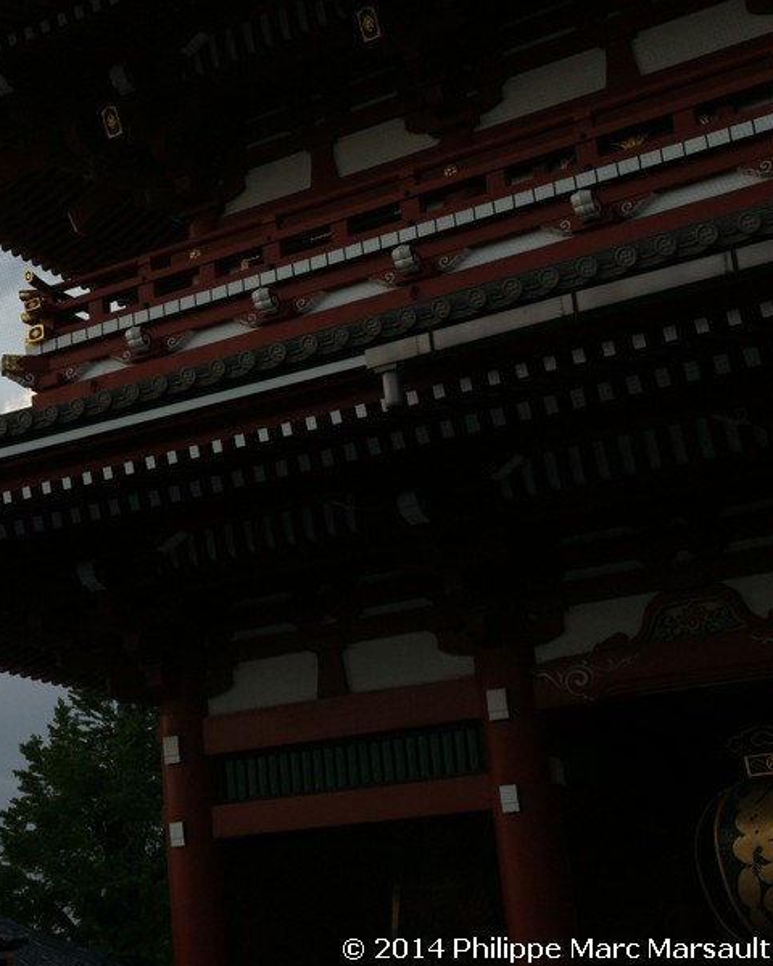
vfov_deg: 29.9
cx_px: -112
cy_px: 385
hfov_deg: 22.6
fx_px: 1802
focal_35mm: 63
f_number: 11
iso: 400
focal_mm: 35
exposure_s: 1/250
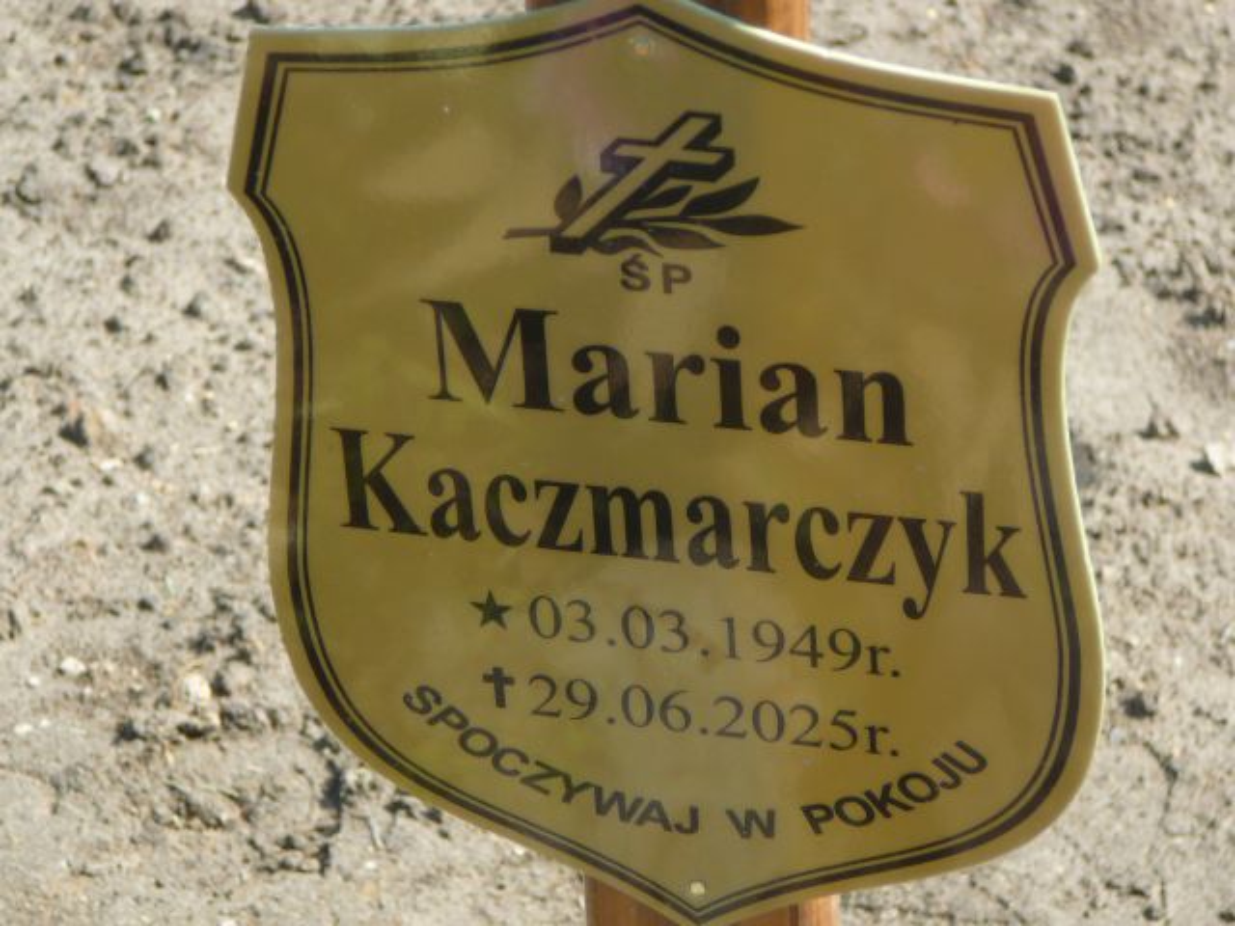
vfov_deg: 10.8
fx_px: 4888
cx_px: 618
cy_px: 463
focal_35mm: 137
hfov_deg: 14.4
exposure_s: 1/250
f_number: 4
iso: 80
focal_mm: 20.4
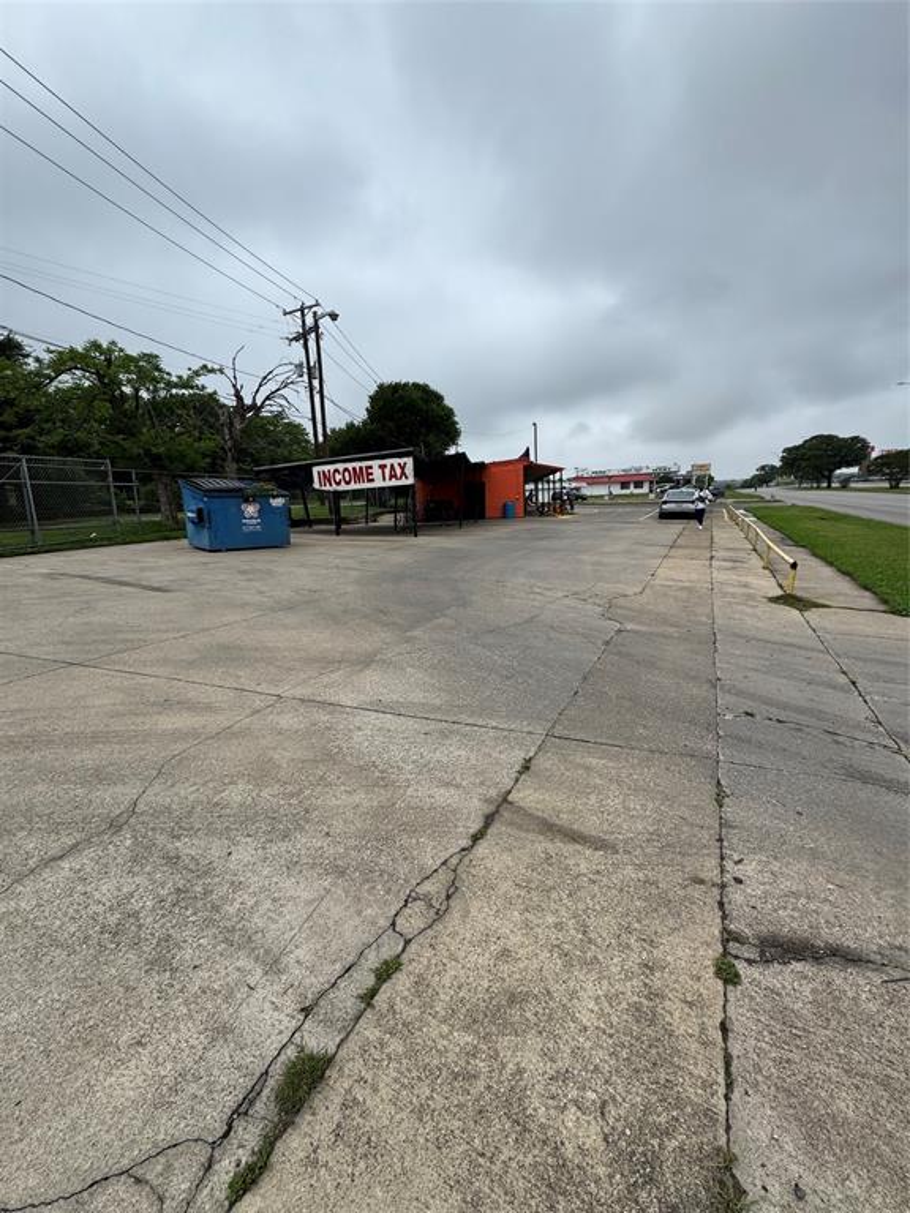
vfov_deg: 102.1
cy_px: 606
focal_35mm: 14
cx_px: 455
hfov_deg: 85.7
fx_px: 491
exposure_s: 1/1567
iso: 50
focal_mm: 2.22
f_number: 2.2
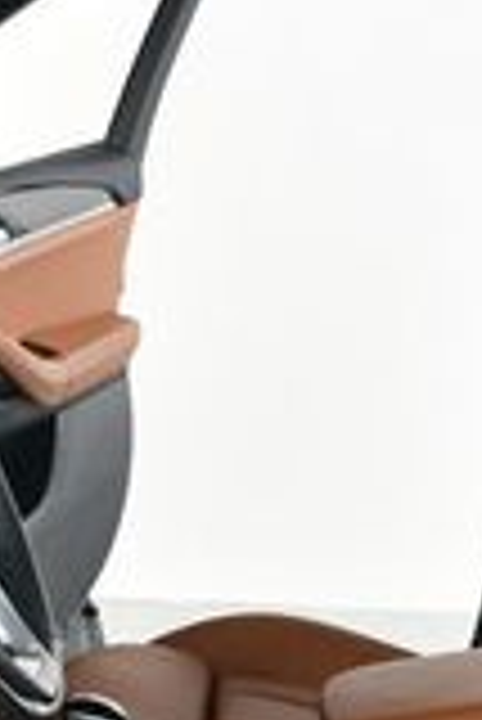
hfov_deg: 12.7
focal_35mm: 108
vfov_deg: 18.7
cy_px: 616
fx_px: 2164
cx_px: 140
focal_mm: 18
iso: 100
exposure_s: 1/160
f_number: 5
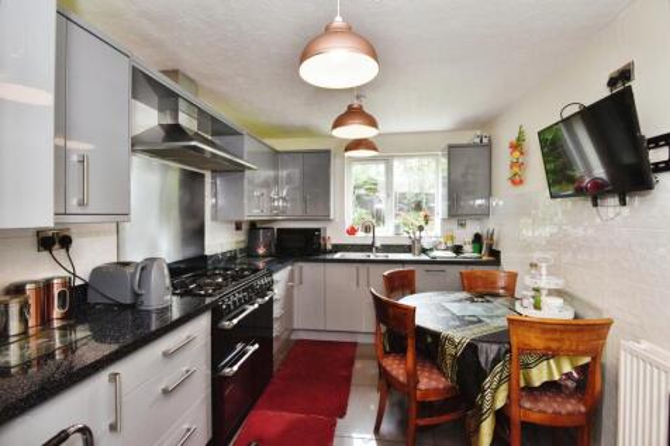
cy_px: 223
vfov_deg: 73.7
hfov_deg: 96.8
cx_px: 335
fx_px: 298
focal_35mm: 16
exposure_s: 1/25
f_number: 7.1
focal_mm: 16
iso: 400
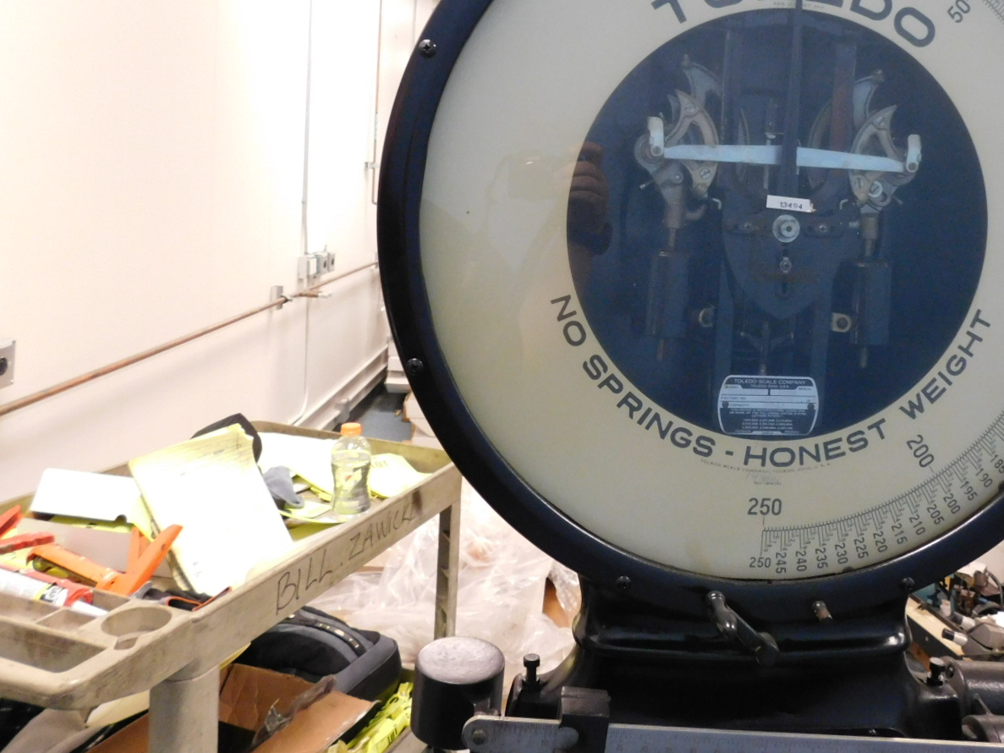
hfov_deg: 57.6
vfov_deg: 44.8
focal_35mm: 31
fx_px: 899
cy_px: 256
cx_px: 634
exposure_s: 1/20
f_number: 3
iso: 400
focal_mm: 4
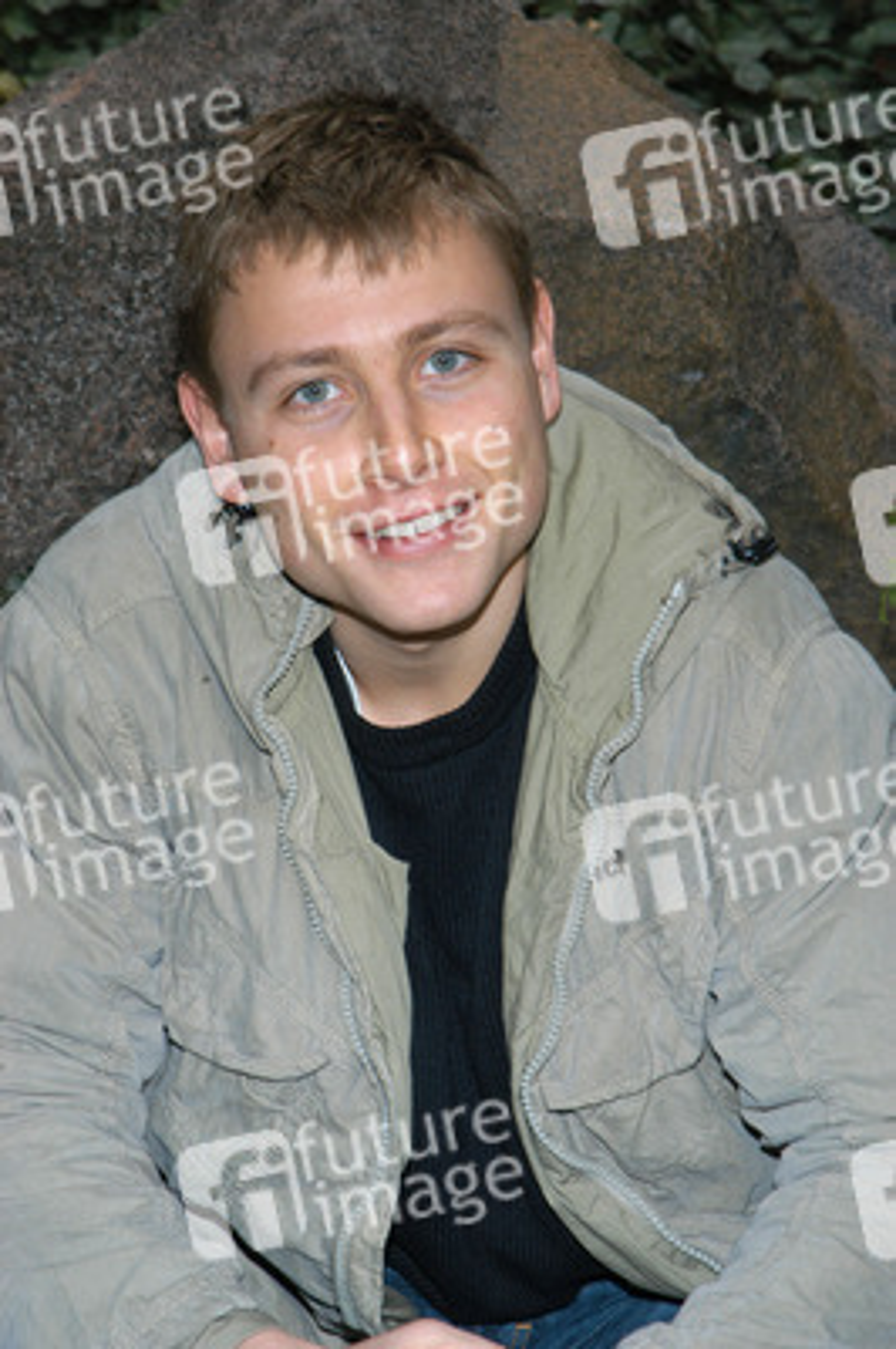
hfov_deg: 8.7
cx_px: 448
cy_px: 674
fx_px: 5890
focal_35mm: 158
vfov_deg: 13.1
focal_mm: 105
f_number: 11
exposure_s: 1/60
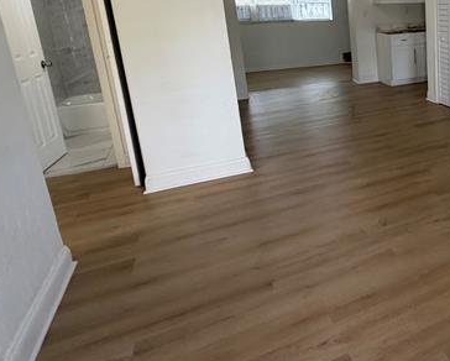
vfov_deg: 46.9
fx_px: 400
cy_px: 91
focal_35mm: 30
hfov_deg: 49.3
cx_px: 438
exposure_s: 1/121
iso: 200
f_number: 2.2
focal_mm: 2.22
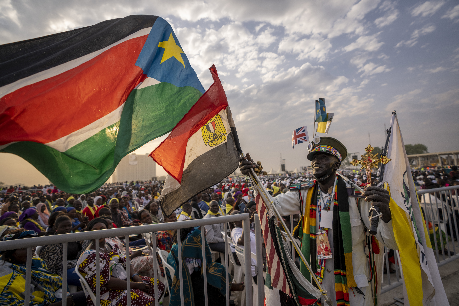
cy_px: 153
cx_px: 230
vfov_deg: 73.7
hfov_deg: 96.7
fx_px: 204
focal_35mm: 16
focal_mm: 16
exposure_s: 1/800
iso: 100
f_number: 2.8
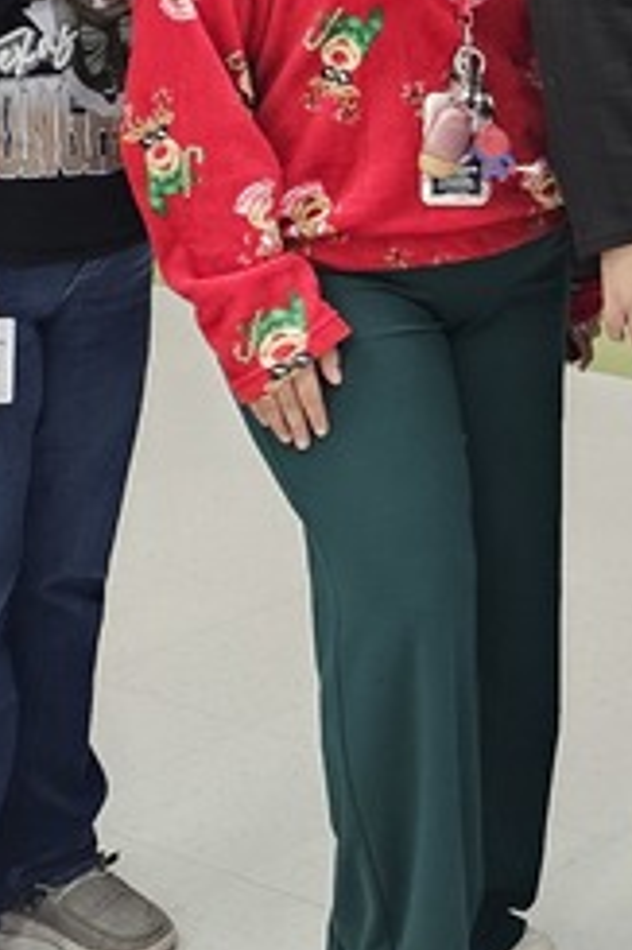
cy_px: 62
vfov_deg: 20.0
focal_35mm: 100
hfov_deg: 12.6
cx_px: 1097
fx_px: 2637
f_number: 1.7
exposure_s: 1/120
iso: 640
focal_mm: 6.3
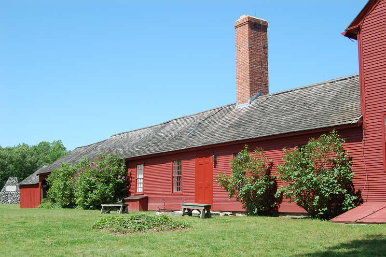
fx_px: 498
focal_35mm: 46
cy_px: 128
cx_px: 193
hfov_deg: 42.4
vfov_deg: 28.9
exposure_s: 1/250
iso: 200
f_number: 8
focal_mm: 31
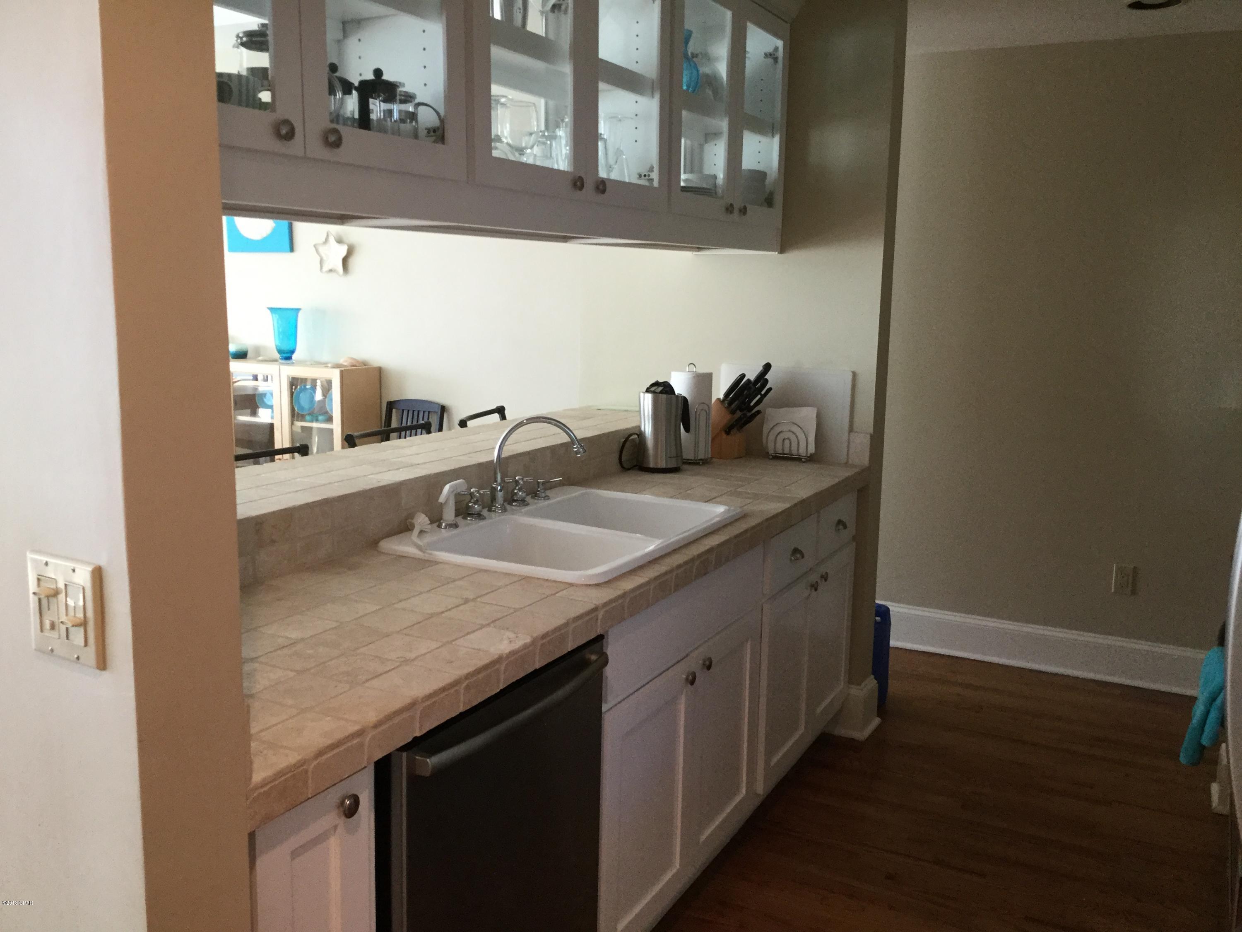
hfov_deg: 58.4
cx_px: 621
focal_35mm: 31
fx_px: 1112
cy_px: 466
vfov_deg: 45.4
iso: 80
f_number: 2.4
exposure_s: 1/30
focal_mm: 3.3
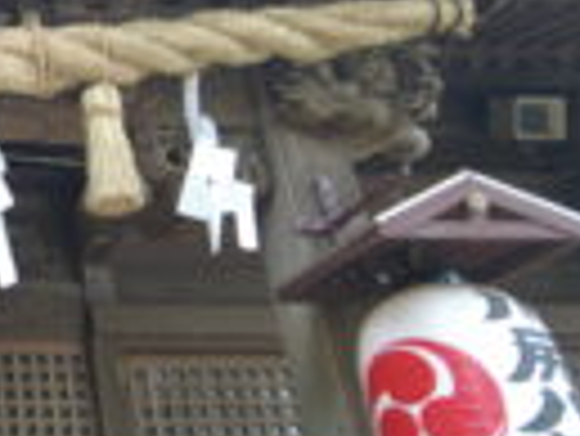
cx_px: -187
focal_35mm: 58
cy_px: 16
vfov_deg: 24.3
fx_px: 973
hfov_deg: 27.4
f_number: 1.8
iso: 100
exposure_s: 1/15
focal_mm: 4.4
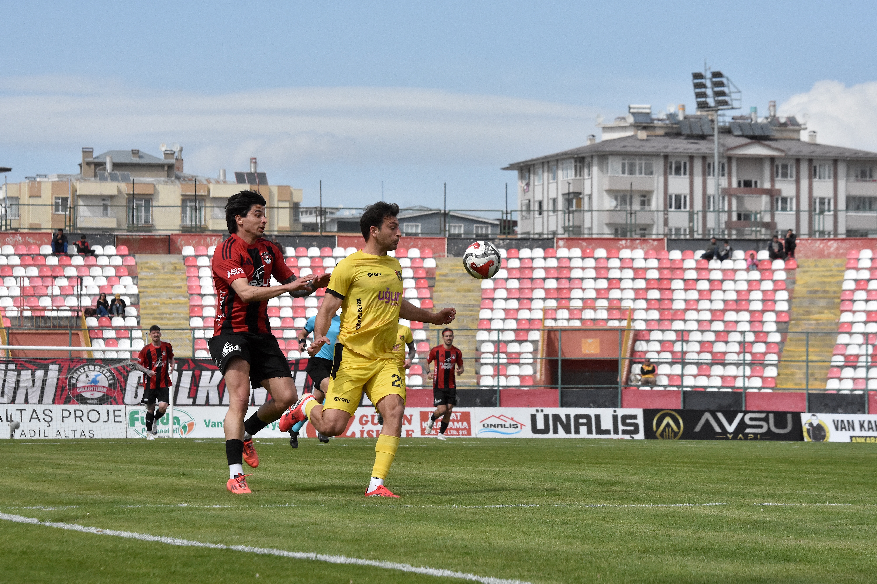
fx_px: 4239
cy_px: 292
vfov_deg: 7.9
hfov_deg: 11.8
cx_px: 438
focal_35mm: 174
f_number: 13
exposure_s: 1/4000
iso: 1600
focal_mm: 116
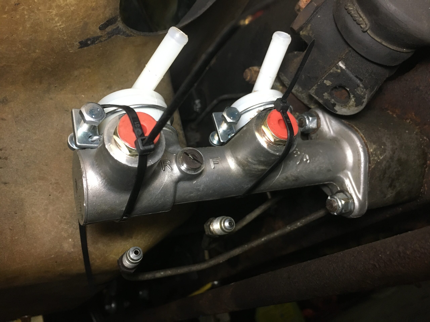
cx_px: 215
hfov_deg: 61.7
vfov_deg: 48.2
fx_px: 360
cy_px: 161
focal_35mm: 29
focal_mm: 4.15
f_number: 2.2
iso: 160
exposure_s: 1/30
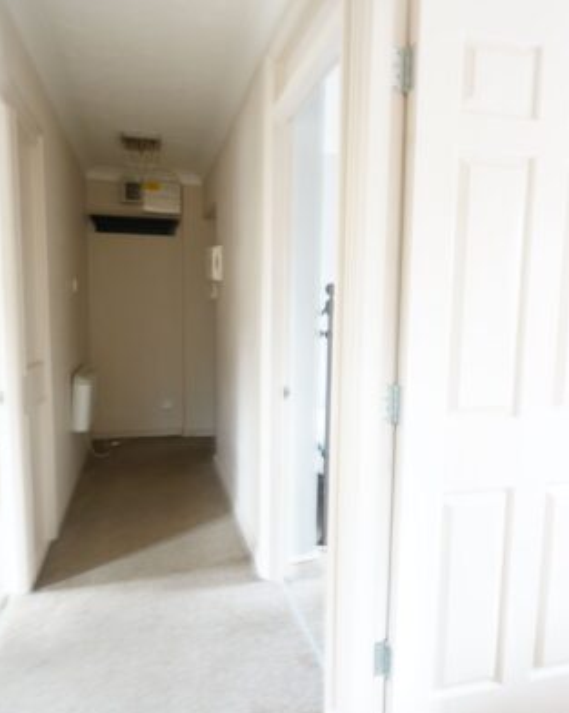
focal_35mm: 23
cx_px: 276
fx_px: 485
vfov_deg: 72.6
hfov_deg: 60.8
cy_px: 362
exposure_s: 1/3
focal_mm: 16
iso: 400
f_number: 5
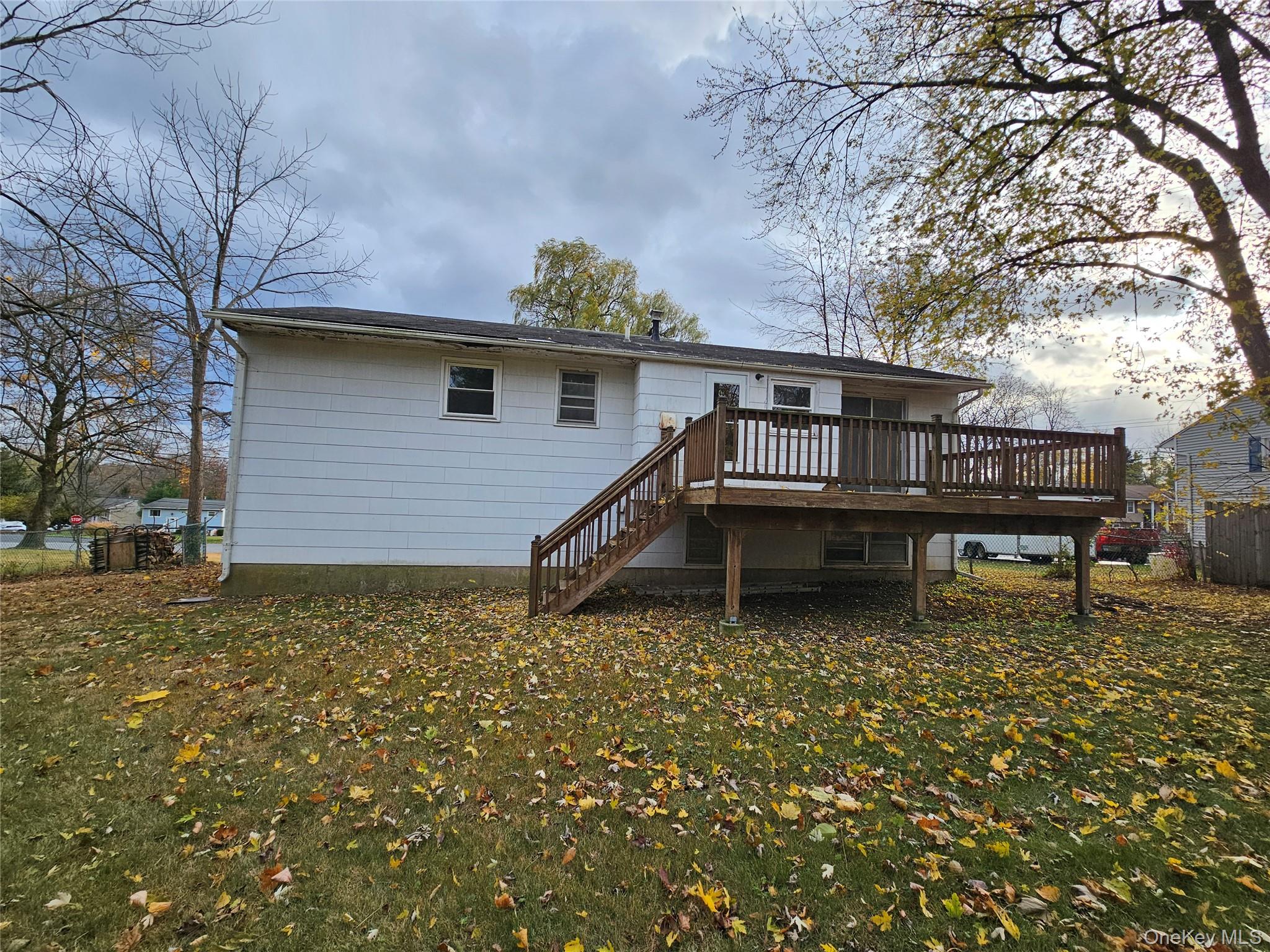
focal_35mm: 13
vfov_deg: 89.9
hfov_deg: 106.2
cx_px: 635
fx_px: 477
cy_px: 476
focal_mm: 2.2
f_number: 2.2
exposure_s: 1/880
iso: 50
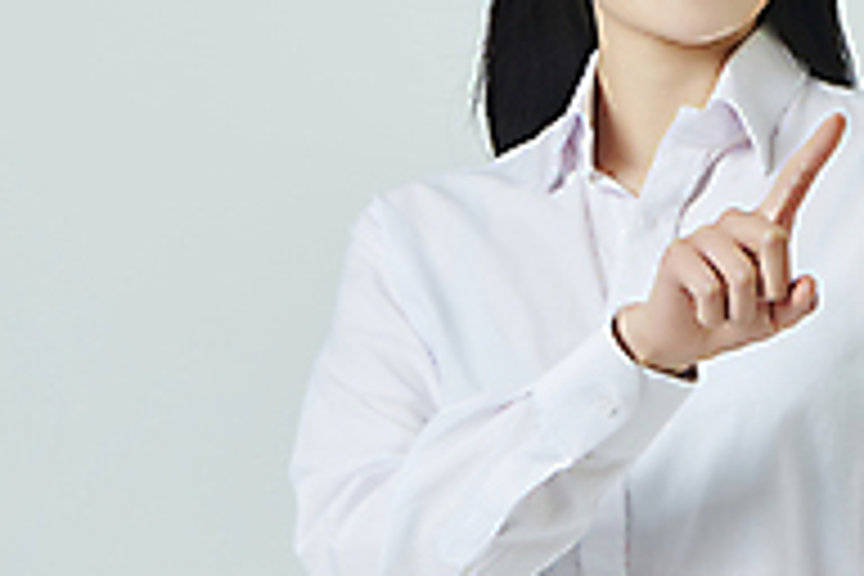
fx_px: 5256
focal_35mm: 219
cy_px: 58
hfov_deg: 9.3
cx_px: 1044
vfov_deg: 6.3
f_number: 11
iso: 100
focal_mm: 70
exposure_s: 1/125
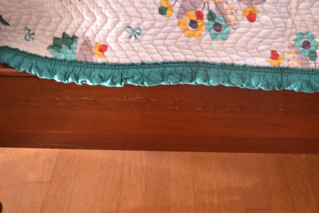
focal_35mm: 45
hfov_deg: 43.6
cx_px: 160
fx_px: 399
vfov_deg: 29.9
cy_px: 106
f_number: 4.5
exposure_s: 1/15
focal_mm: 30
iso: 1100
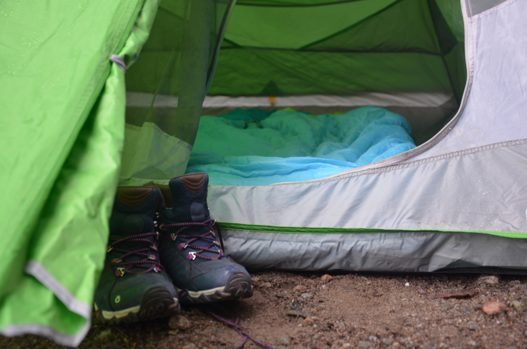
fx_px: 986
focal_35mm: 68
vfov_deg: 20.1
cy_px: 174
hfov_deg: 29.9
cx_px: 264
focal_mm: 45
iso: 400
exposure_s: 1/60
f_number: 4.8
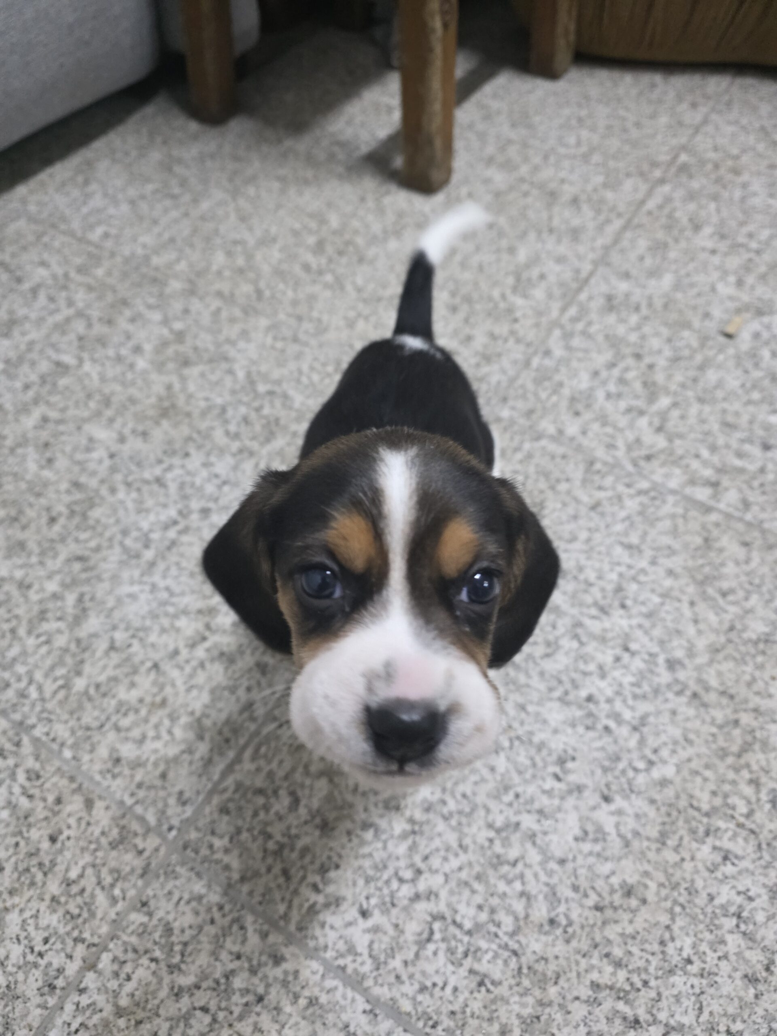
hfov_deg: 58.9
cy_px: 518
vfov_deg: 73.9
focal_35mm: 23
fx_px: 688
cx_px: 388
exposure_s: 1/100
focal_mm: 6.3
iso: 800
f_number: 1.7
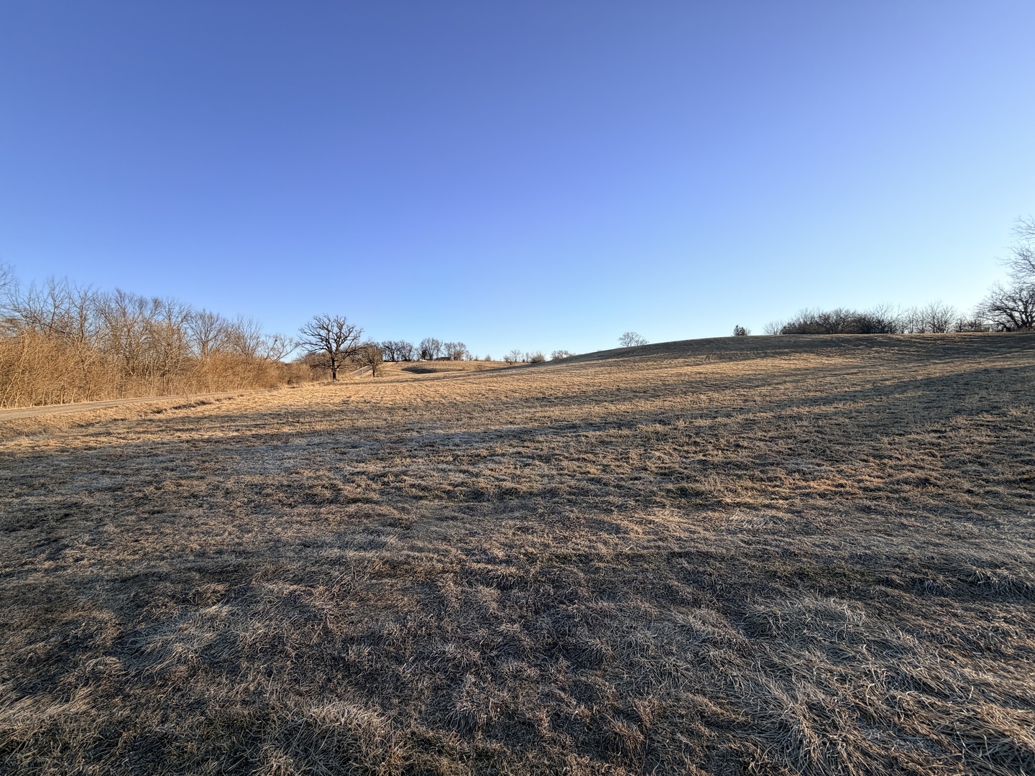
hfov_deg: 102.1
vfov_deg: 85.7
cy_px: 388
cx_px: 518
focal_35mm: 14
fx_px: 419
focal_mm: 2.22
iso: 40
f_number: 2.2
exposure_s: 1/770
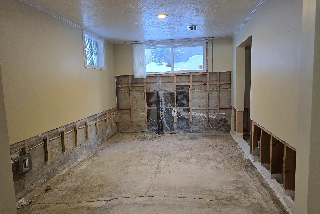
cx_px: 160
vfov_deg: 53.1
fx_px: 213
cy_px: 110
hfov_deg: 73.7
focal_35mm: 24
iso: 400
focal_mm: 6.3
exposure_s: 1/120
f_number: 1.7
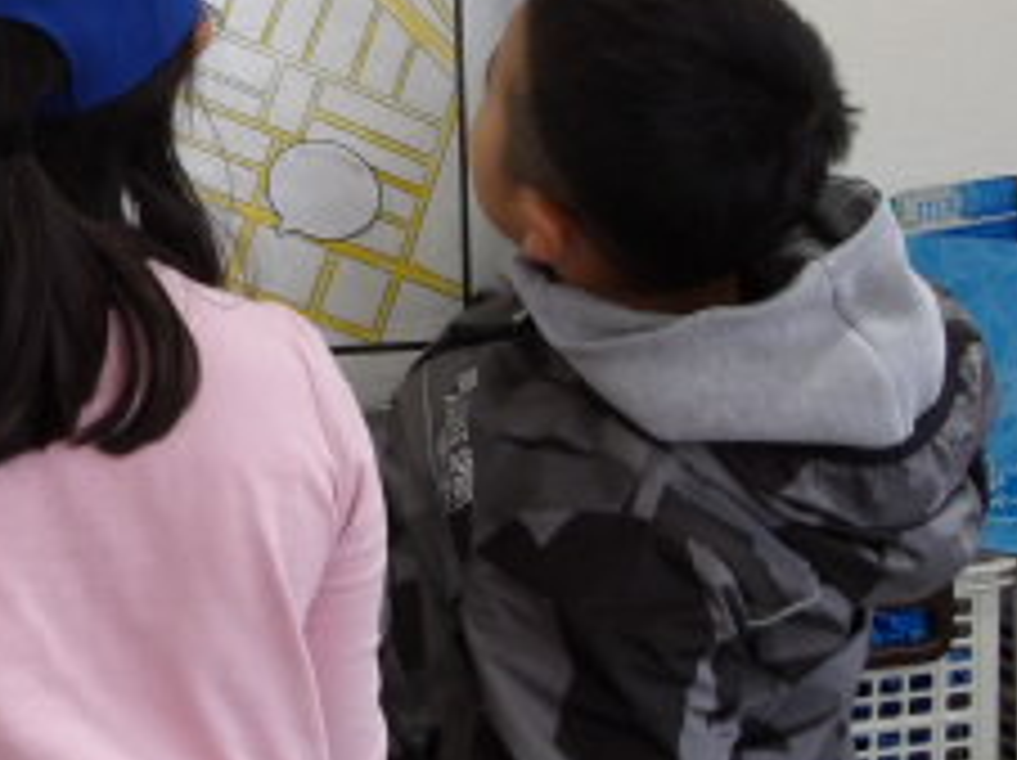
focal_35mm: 119
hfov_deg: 15.7
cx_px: -351
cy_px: -85
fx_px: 3492
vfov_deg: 12.2
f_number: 3.7
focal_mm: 7.6
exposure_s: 1/60
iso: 300
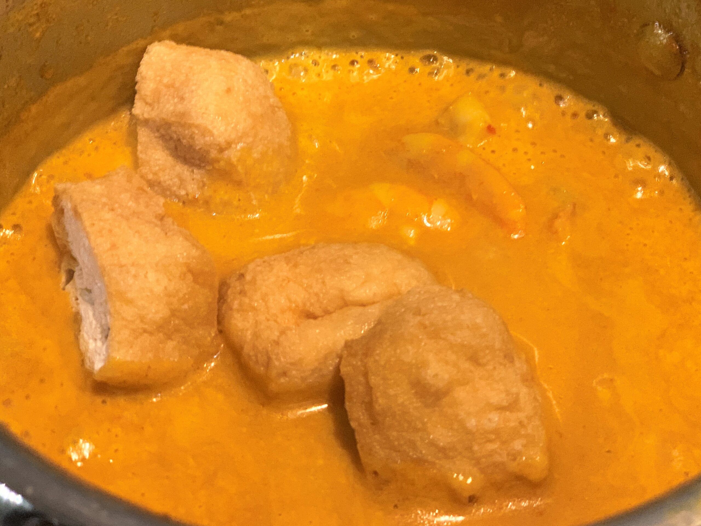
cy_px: 263
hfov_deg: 36.8
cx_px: 350
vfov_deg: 28.0
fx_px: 1053
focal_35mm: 52
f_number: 2.4
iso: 320
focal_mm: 6
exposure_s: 1/50
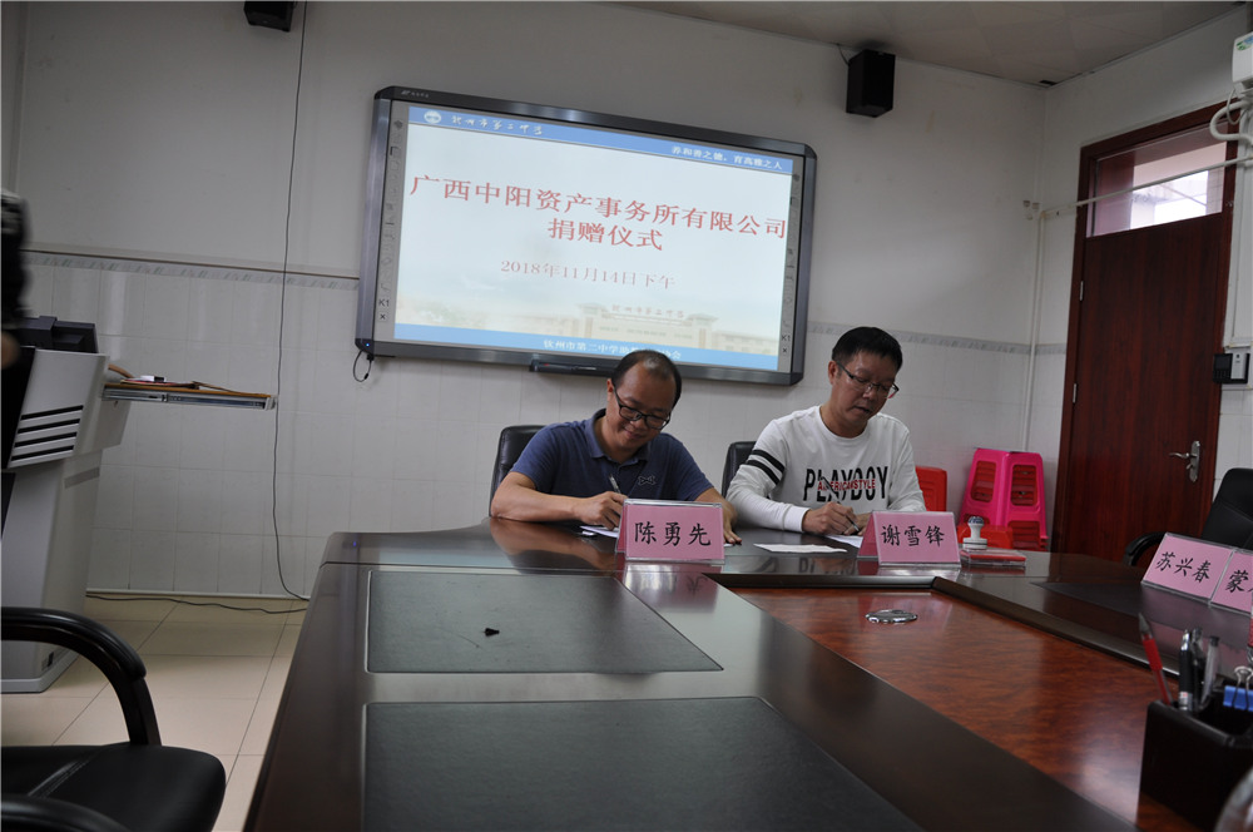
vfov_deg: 47.8
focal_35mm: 27
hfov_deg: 67.4
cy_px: 416
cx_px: 626
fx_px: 939
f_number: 3.5
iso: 200
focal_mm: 18
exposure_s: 1/25
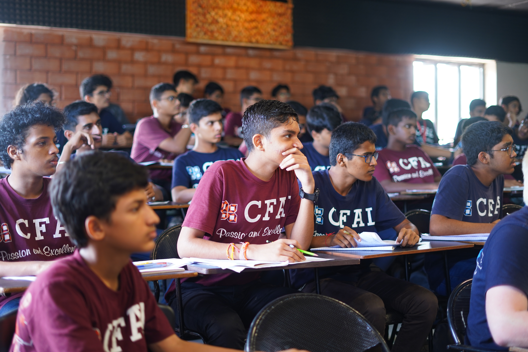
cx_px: 264
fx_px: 733
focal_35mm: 50
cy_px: 176
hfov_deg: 39.6
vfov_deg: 27.0
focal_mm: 50
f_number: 1.8
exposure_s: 1/100
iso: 320
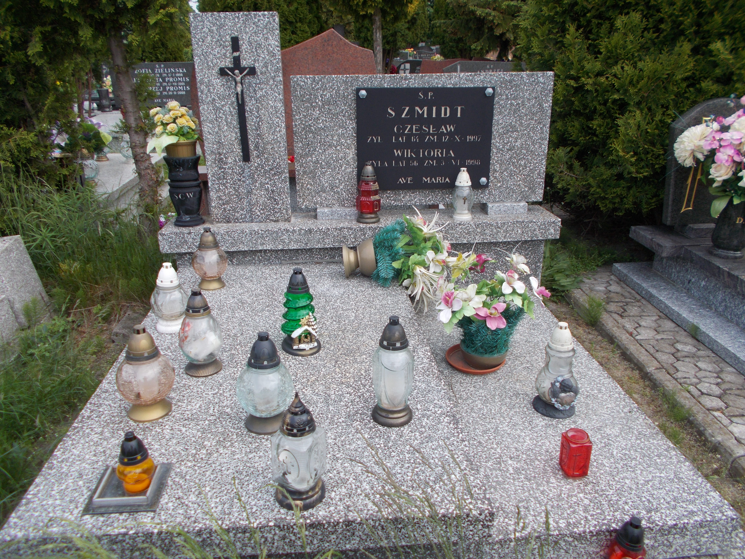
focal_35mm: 26
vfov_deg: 53.1
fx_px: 560
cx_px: 372
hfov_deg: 67.3
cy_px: 280
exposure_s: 1/500
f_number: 3.2
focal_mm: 4.6
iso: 80
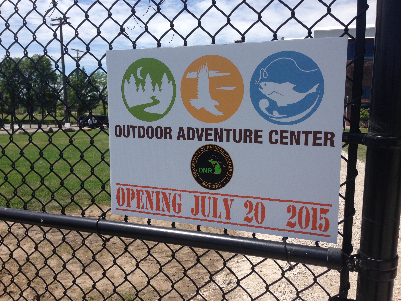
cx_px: 200
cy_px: 150
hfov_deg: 55.4
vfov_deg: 42.9
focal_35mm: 33
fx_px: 382
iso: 50
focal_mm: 4.12
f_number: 2.4
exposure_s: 1/2008
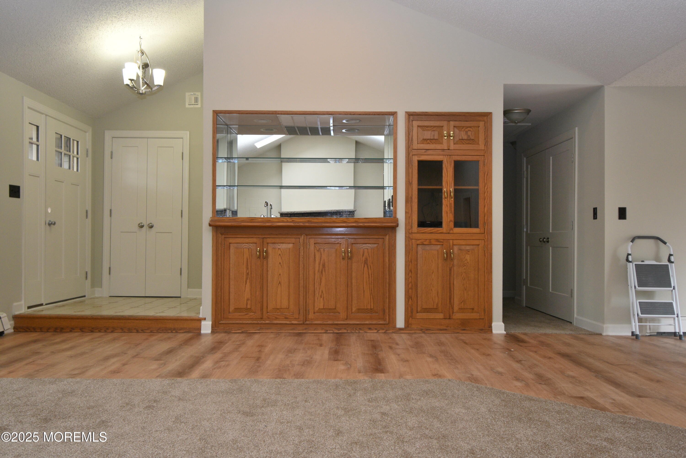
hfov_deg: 67.4
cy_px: 229
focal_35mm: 27
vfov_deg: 47.9
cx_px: 343
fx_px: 515
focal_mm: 18
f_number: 5.6
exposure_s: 1/60
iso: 400
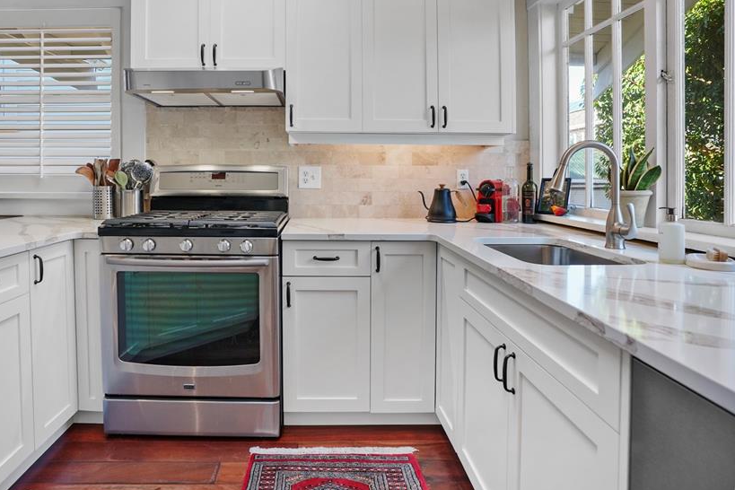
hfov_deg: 83.7
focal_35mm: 20
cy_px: 190
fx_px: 408
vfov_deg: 61.3
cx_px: 326
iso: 500
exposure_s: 1/125
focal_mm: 16
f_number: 4
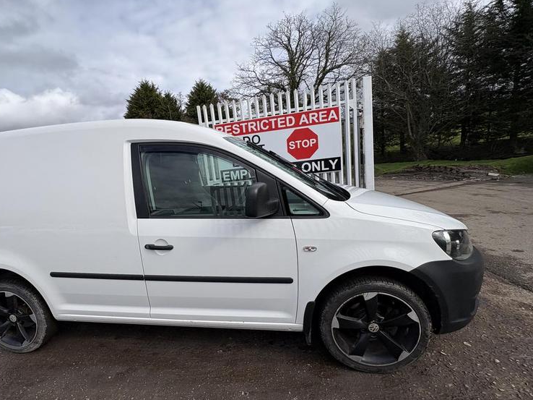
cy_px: 204
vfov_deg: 74.7
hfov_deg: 90.2
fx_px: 262
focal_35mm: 17
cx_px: 221
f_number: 2.2
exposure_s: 1/1976
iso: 40
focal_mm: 2.22
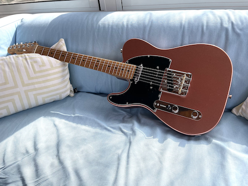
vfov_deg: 53.1
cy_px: 93
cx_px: 124
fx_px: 186
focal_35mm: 26
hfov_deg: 67.3
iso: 50
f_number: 1.6
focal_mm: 5.1
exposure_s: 1/363
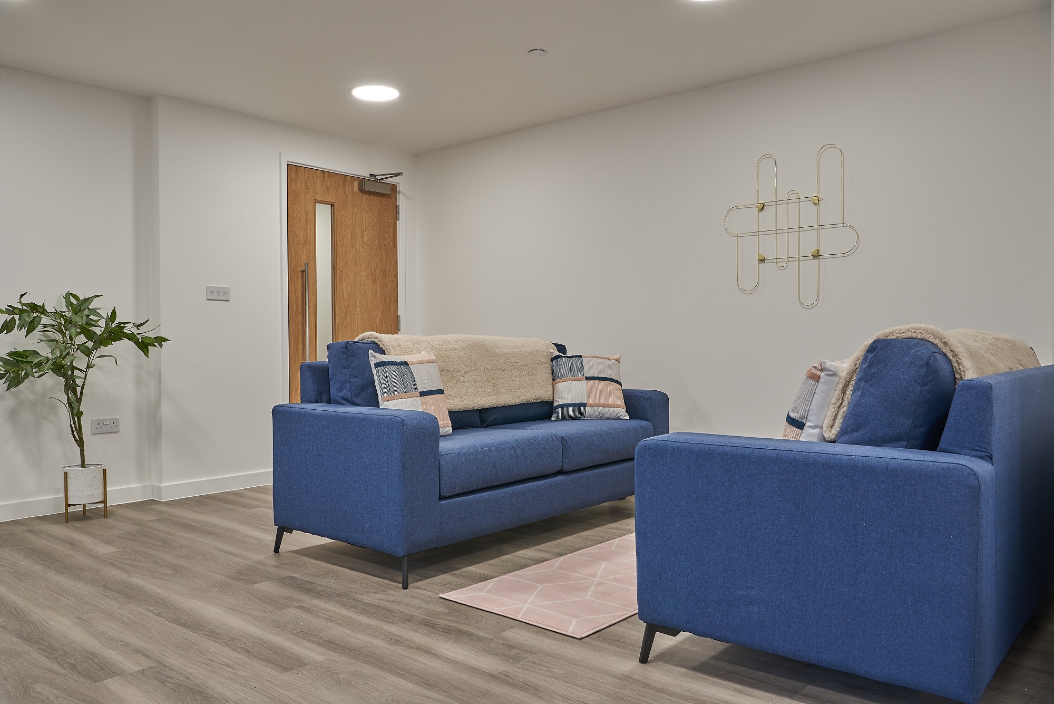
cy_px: 352
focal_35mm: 28
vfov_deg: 46.4
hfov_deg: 65.5
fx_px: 820
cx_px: 527
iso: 200
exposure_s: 1/5
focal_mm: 28
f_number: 11
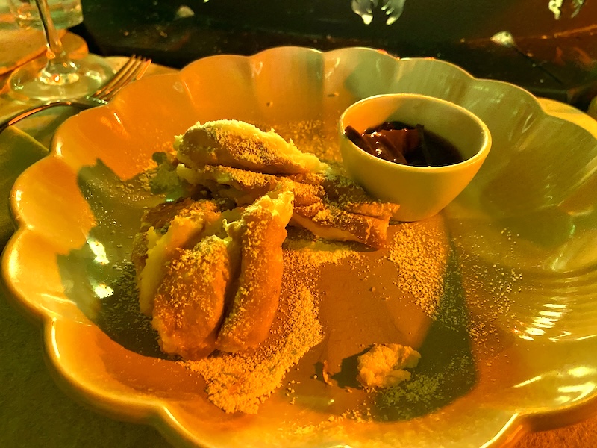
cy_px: 224
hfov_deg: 67.3
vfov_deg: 53.1
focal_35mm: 26
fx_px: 448
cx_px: 298
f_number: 1.8
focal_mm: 4.25
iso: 640
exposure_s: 1/27
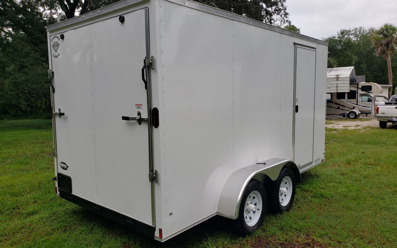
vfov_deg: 44.5
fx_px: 303
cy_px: 124
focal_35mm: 28
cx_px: 196
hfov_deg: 66.5
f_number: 2.4
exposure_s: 1/247
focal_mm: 4.3
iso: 50
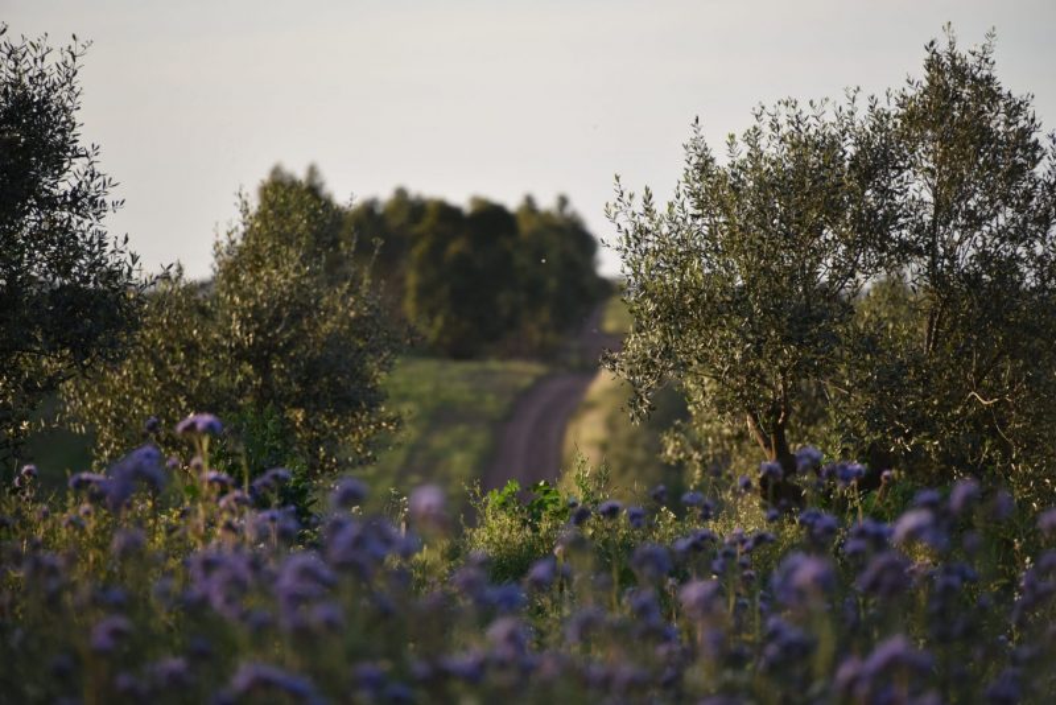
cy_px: 352
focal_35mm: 300
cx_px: 528
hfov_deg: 6.9
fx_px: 8803
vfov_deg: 4.6
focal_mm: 300
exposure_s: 1/1000
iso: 800
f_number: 5.6
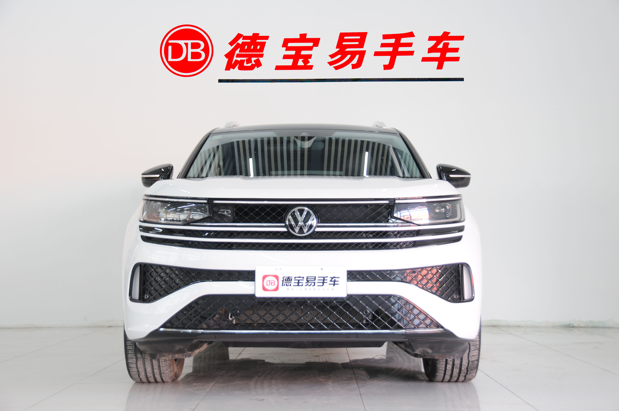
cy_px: 206
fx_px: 927
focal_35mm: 54
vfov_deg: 25.0
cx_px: 310
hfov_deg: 36.9
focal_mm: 36
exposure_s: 1/15
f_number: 4.8
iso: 200
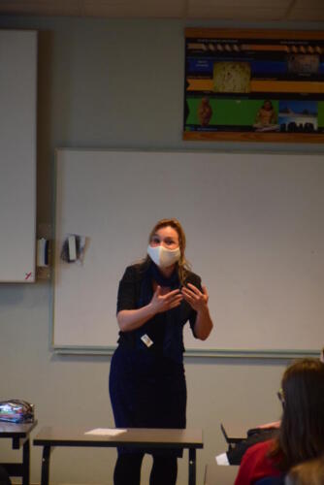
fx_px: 1618
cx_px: 162
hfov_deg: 11.4
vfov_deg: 17.1
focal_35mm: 120
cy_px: 242
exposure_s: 1/125
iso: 2800
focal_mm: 80
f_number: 5.3
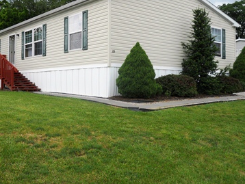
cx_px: 97
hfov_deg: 46.5
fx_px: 283
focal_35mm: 40
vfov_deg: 35.9
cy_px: 75
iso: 80
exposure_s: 1/800
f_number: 2.8
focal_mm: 5.7
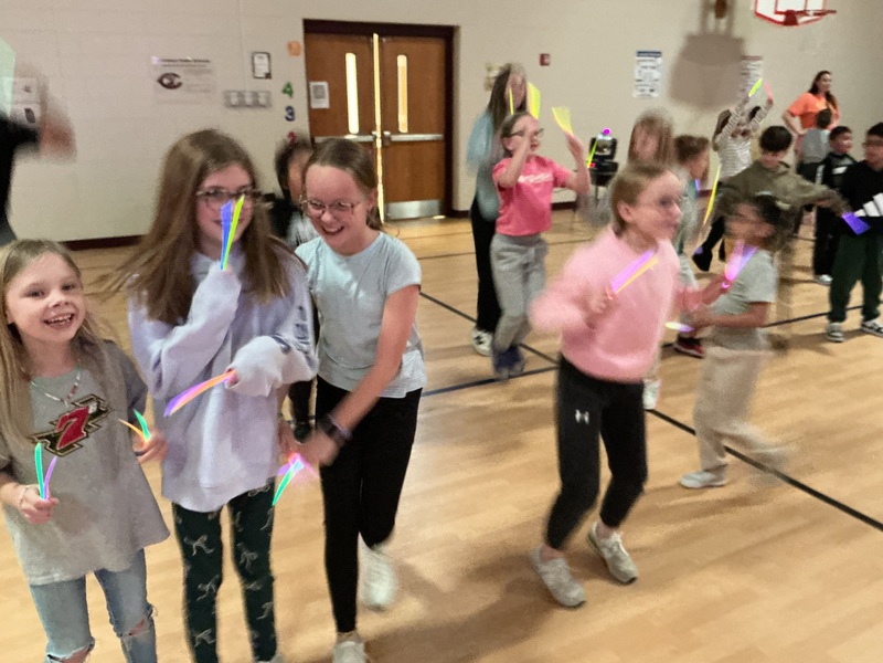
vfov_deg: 48.2
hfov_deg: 61.7
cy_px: 332
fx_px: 740
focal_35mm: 29
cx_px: 442
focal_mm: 3
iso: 500
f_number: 1.8
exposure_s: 1/20
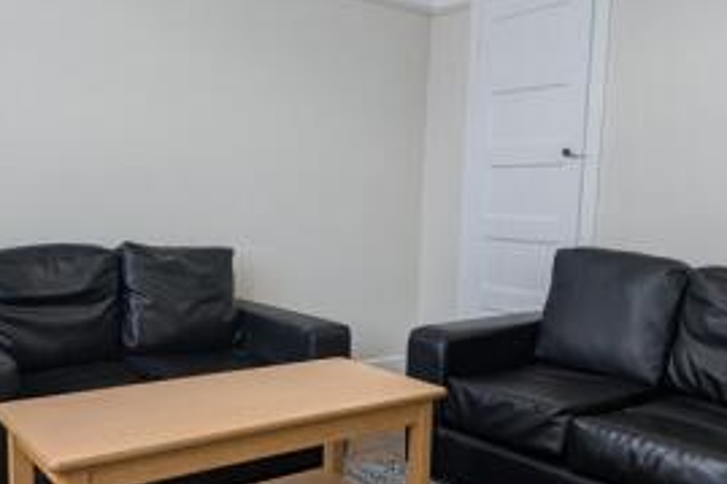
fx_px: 727
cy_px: 285
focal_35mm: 36
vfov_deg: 36.7
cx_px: 324
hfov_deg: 53.1
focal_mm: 2.35
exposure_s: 1/77.1
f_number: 2.2
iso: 119
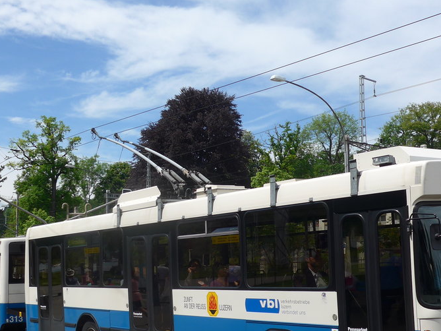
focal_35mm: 52
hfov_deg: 36.8
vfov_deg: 27.9
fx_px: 663
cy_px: 222
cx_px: 207
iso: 80
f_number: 2.8
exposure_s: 1/2000
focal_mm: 6
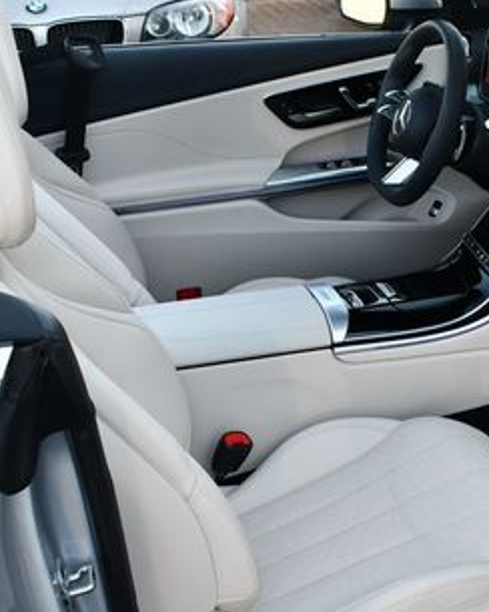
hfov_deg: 21.4
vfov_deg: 26.8
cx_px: 369
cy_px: 341
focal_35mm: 71
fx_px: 1284
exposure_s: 1/250
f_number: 4.5
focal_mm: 18
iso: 400
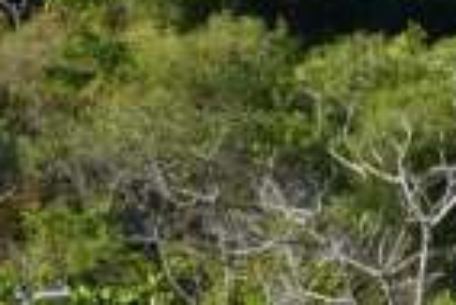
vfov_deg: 6.6
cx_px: 1223
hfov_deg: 8.8
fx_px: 2574
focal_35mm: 203
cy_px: -321
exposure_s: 1/400
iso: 250
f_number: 10
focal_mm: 36
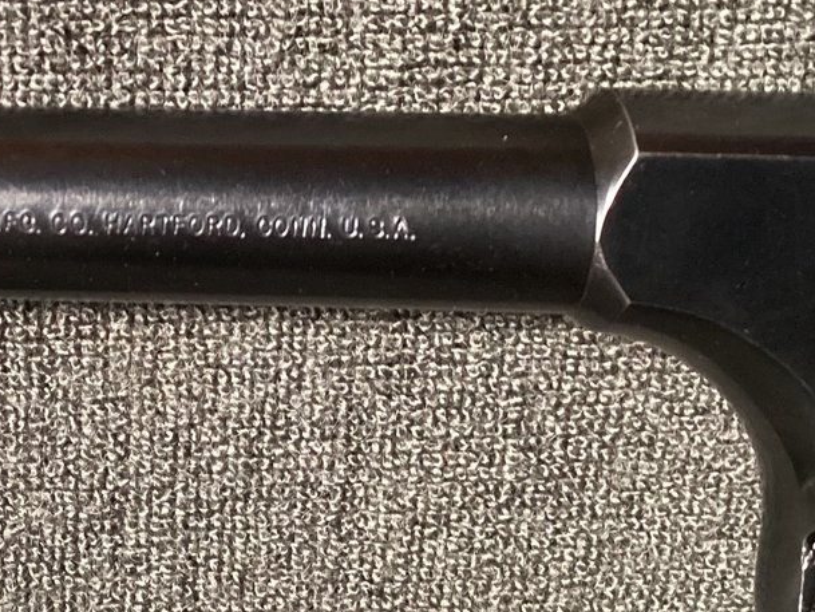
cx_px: 52
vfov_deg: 19.0
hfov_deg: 24.5
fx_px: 1813
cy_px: 160
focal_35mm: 77
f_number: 2.4
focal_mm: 3.3
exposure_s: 1/40
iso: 320
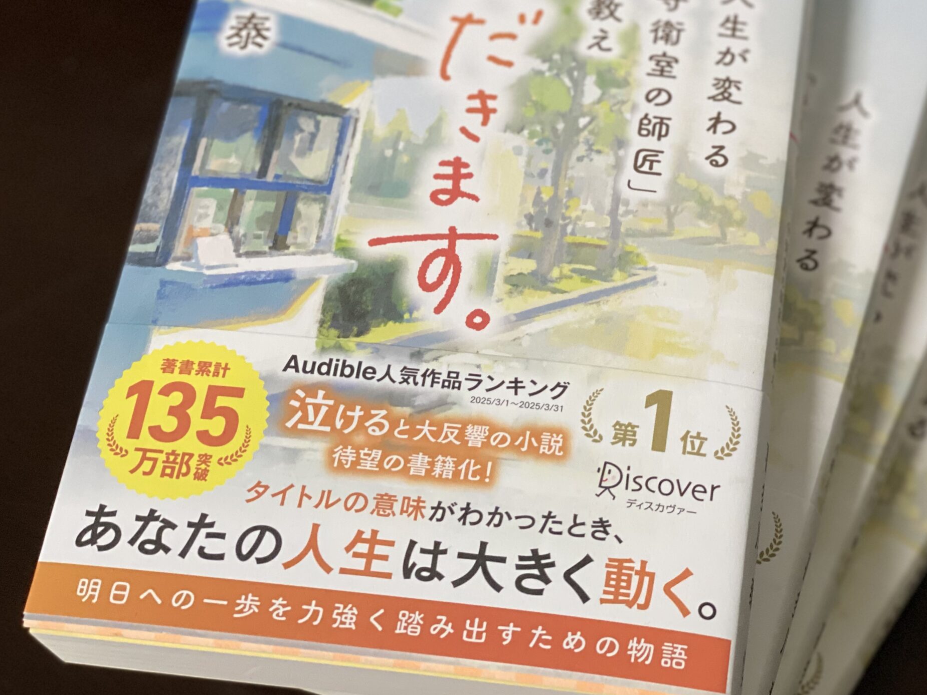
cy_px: 297
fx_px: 1928
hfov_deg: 26.8
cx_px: 633
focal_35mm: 72
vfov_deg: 20.4
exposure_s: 1/100
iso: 250
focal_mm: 6
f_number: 2
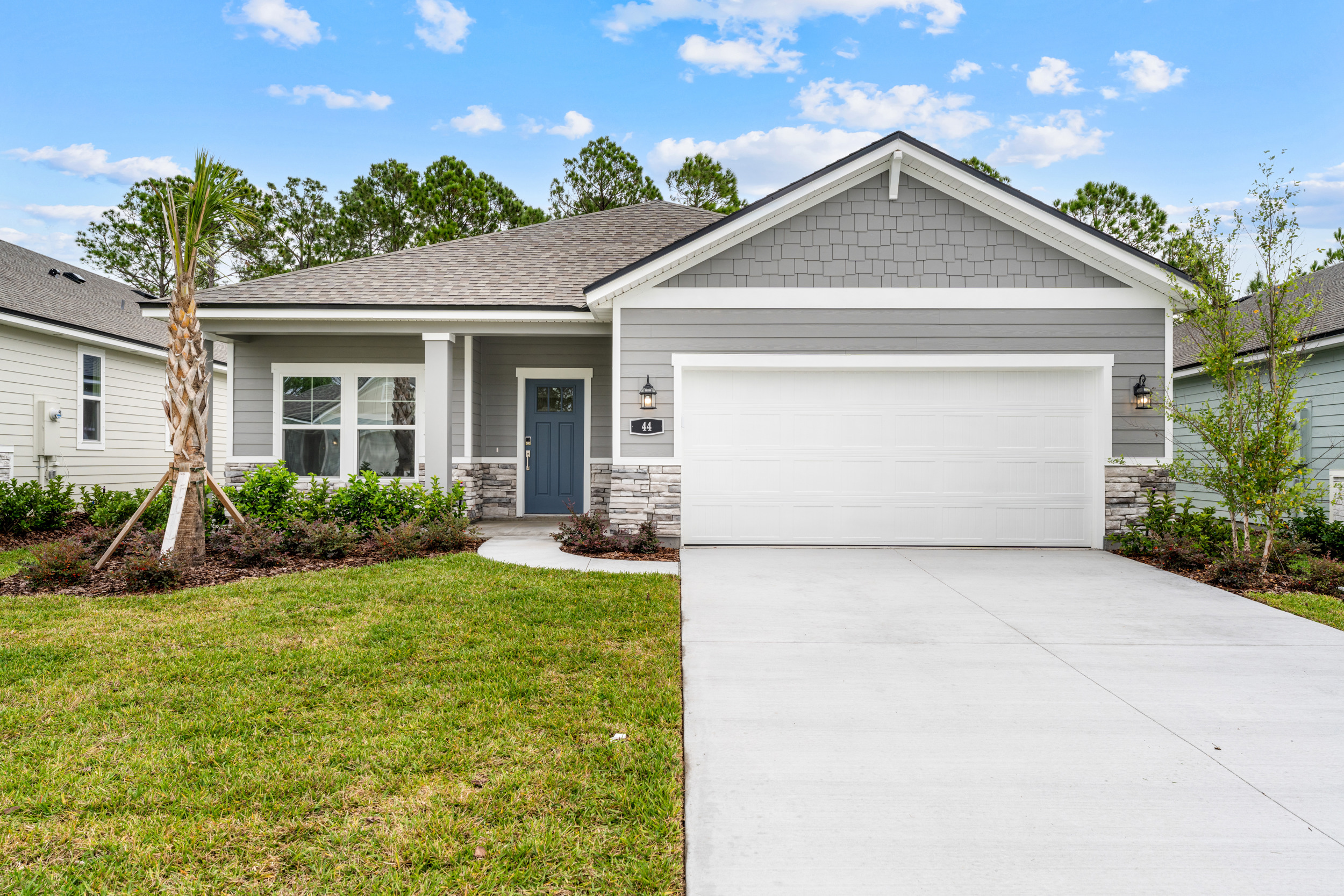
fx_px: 896
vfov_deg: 53.1
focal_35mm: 24
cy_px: 448
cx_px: 672
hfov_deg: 73.7
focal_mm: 24
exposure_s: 1/100
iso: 250
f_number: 9
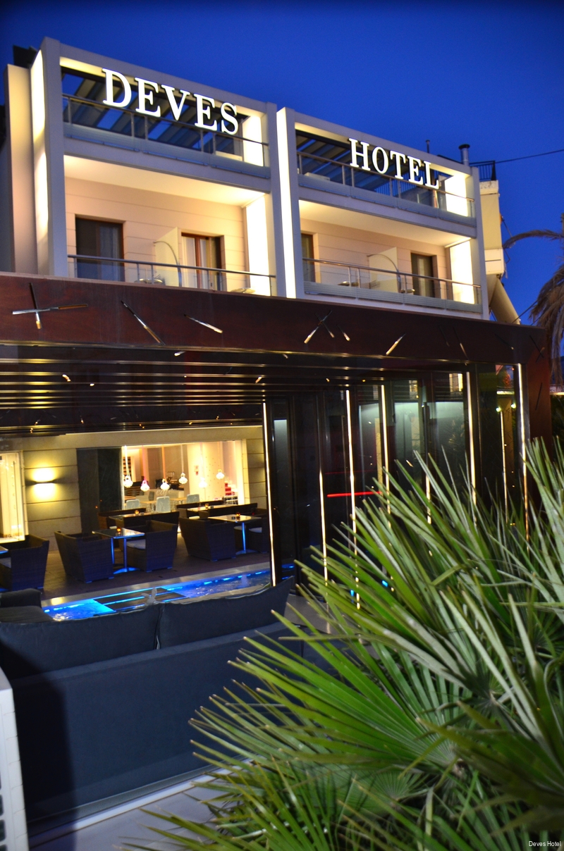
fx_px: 637
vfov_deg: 67.5
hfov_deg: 47.7
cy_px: 426
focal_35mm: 27
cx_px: 282
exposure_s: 1/8
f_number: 3.5
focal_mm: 18
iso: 640
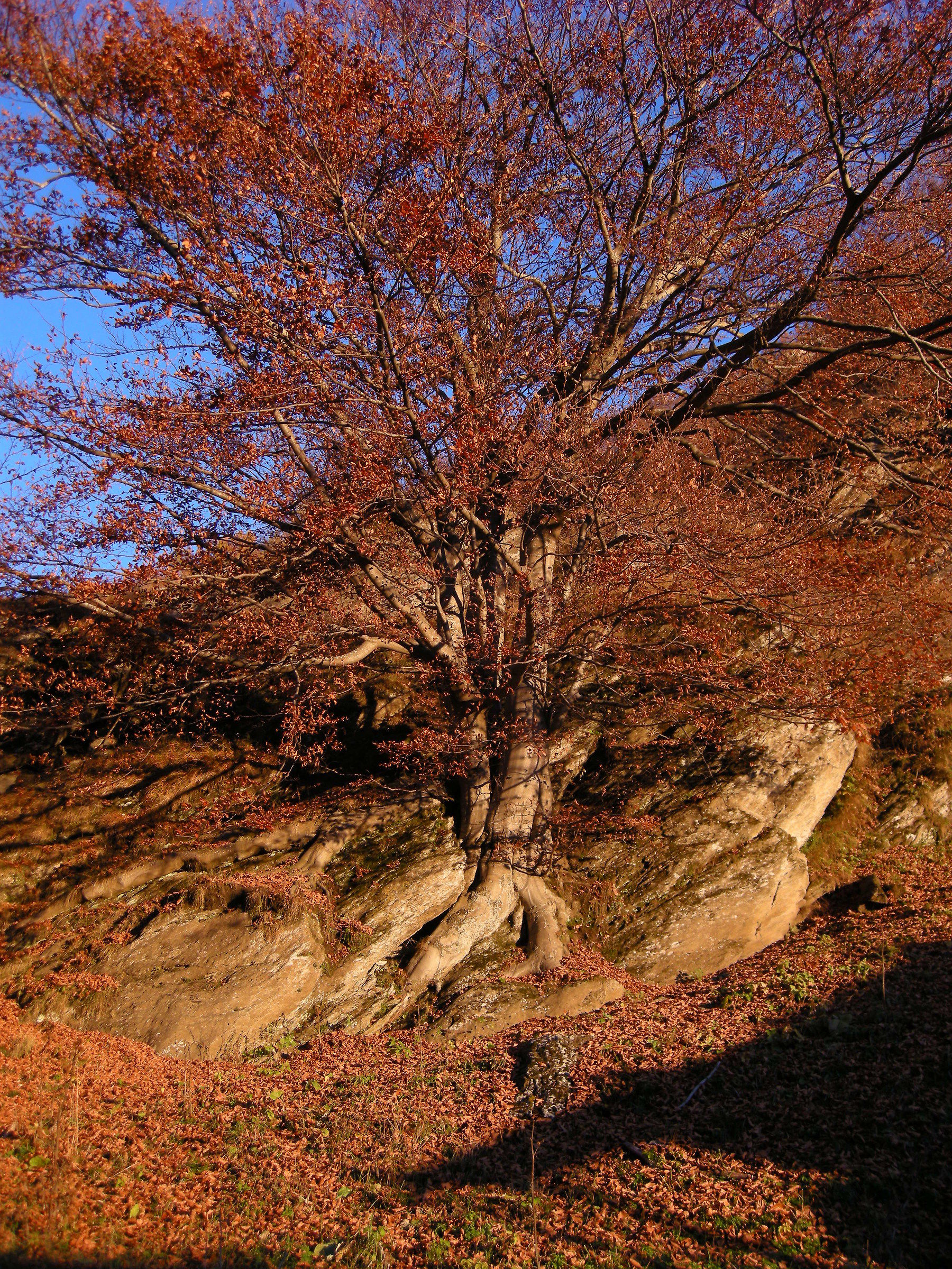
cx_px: 476
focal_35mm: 35
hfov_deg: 40.7
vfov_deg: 52.6
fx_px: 1283
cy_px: 634
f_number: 3.4
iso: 64
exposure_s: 1/114
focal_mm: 7.5
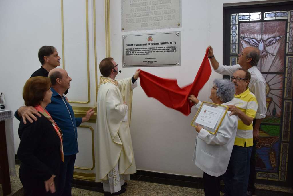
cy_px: 98
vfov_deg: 48.0
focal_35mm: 27
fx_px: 220
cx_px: 146
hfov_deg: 67.4
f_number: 3.5
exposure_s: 1/60
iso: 900
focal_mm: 18
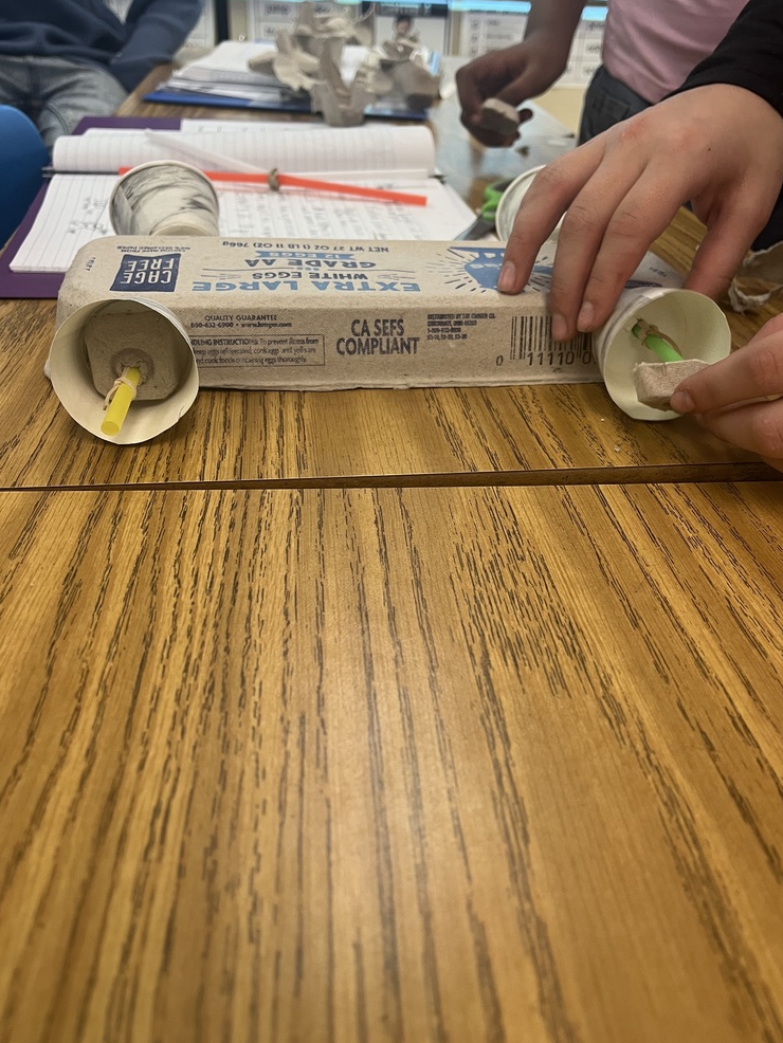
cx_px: 400
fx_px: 814
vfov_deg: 65.3
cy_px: 507
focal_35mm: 27
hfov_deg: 51.4
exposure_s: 1/60
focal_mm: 5.1
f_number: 1.6
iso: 100
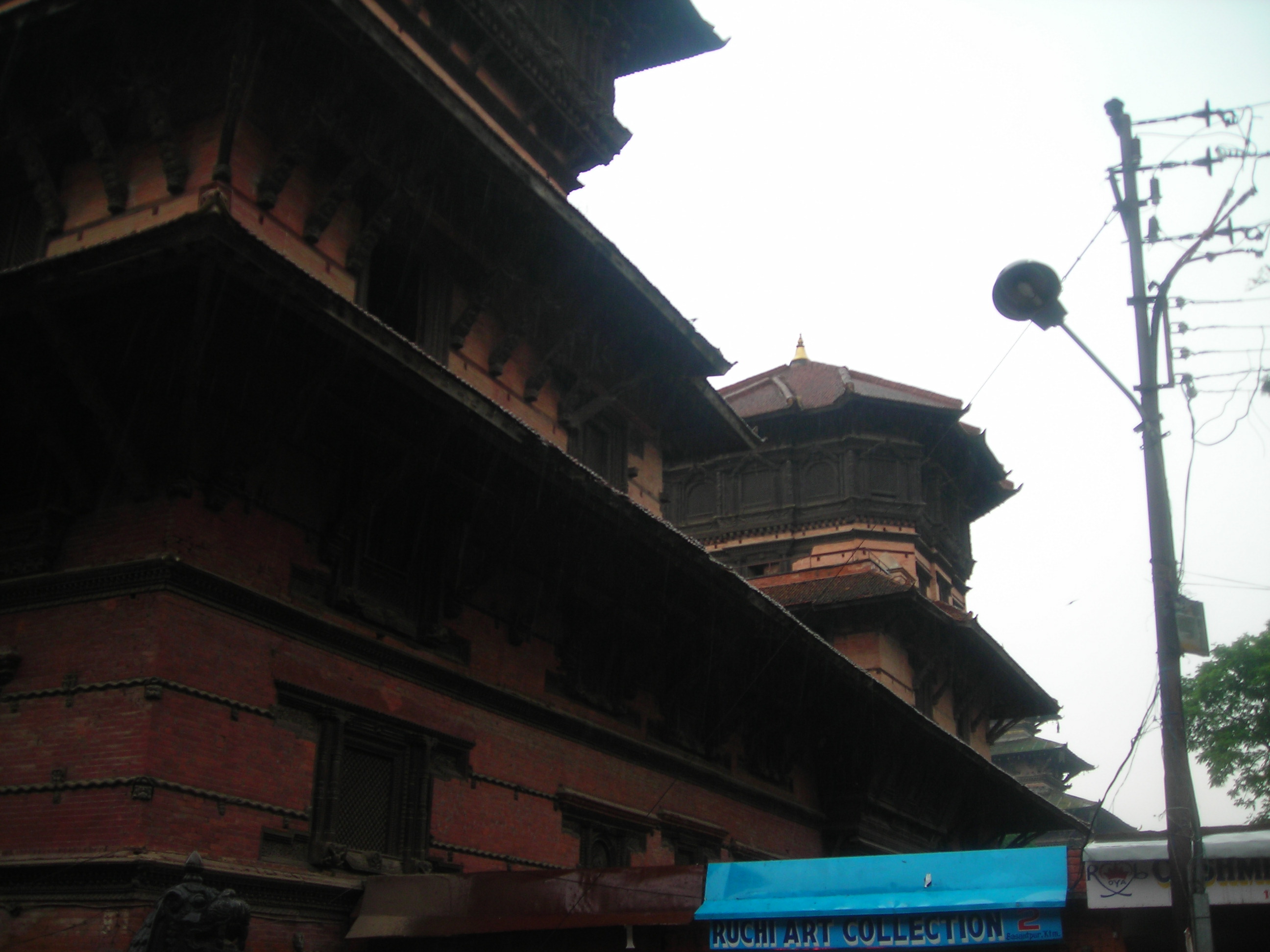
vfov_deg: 37.7
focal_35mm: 38
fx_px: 1394
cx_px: 635
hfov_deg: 49.0
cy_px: 476
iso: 50
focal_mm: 6.3
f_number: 3.2
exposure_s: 1/84.3
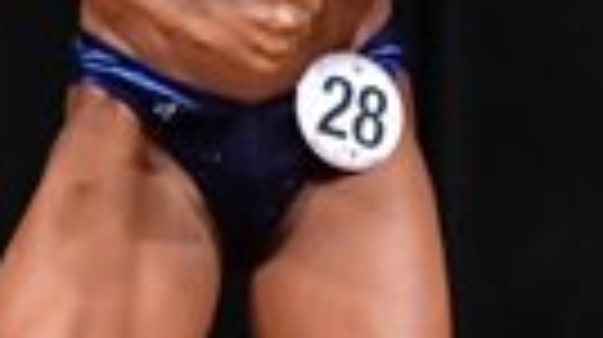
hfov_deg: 1.2
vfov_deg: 0.7
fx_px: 29081
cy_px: 41
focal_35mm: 1821
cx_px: 272
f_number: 5.6
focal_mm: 200
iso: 5000
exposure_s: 1/400
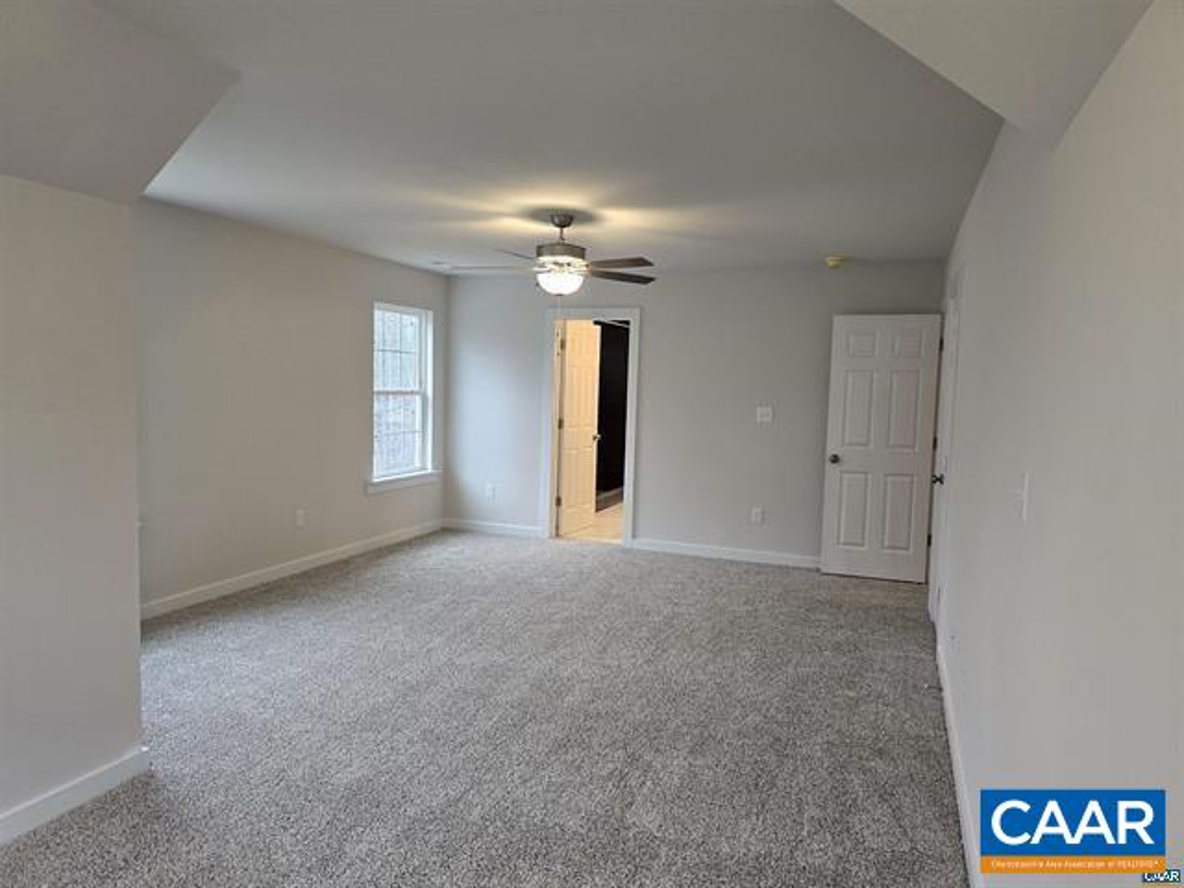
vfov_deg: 58.9
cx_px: 592
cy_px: 444
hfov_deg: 73.9
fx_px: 787
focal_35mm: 23
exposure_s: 1/120
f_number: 1.7
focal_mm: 6.3
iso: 250
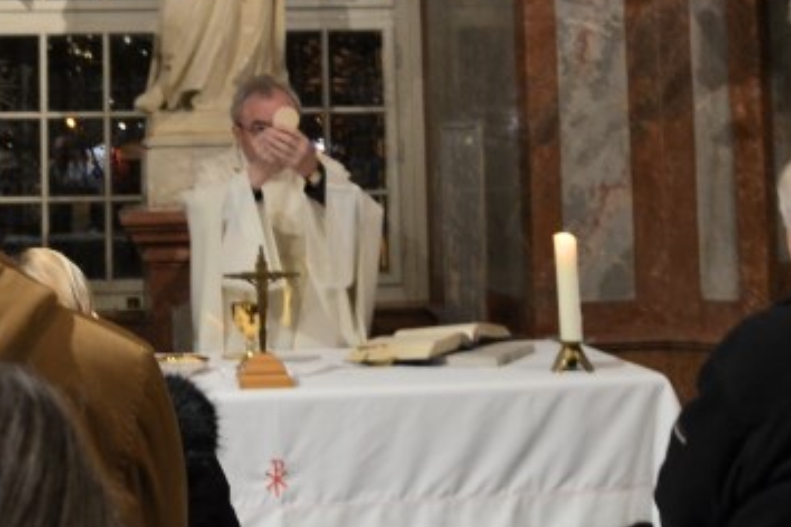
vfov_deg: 21.4
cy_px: -8
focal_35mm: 61
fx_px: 1340
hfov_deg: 32.2
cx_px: 192
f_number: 3.5
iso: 900
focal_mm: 18
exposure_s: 1/15
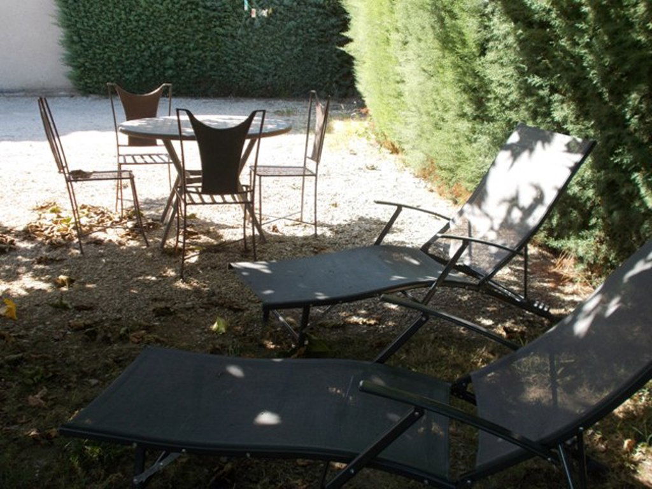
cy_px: 244
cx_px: 326
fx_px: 735
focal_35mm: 39
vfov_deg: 36.8
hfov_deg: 47.9
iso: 80
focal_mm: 6.9
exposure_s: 1/125
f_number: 3.9
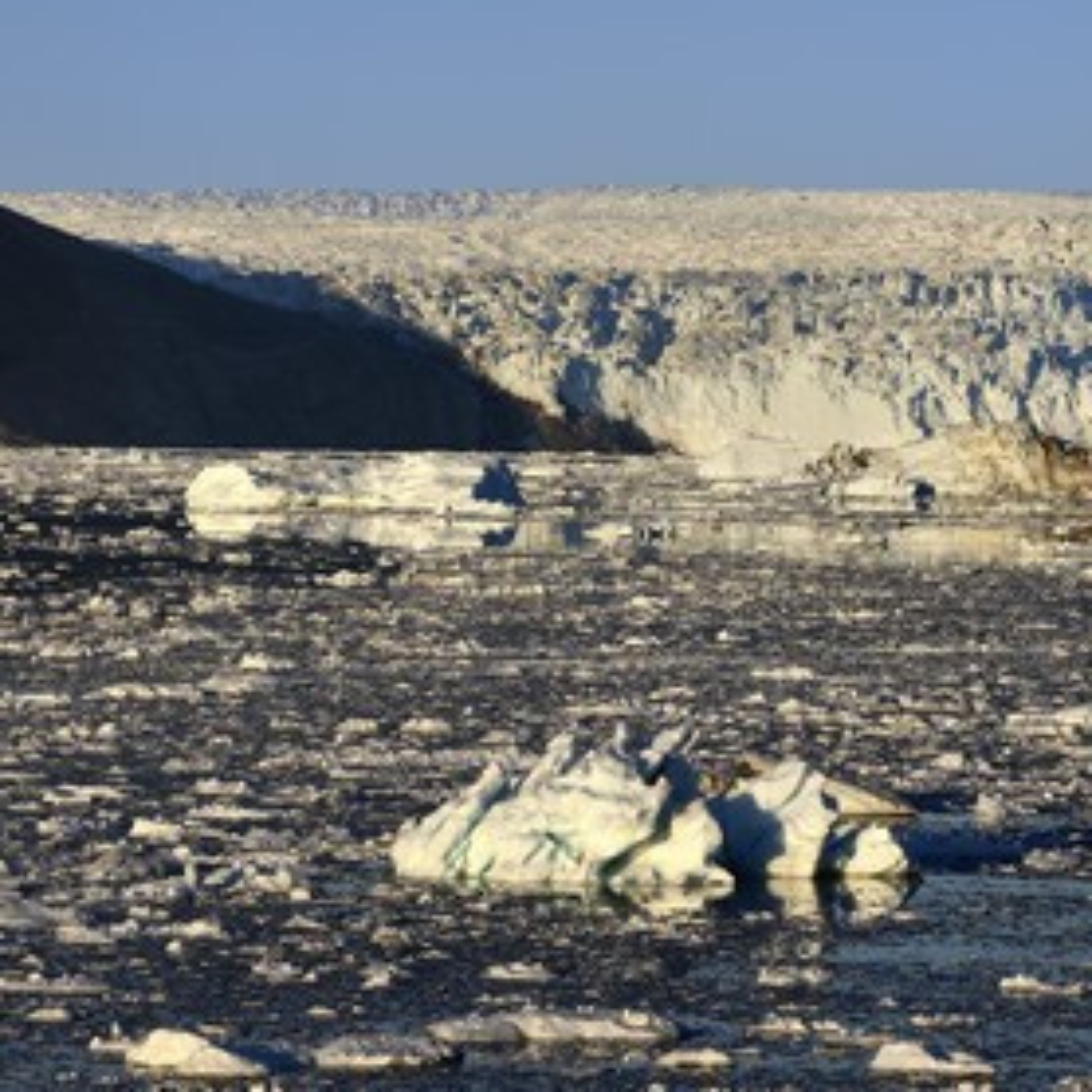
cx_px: 699
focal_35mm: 257
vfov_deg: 6.8
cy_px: 546
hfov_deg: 6.8
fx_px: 9172
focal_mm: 200
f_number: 10
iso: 200
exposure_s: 1/400
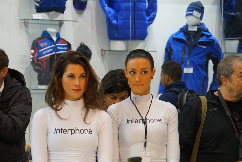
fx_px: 1156
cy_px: 81
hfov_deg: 11.9
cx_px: 121
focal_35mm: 172
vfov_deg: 8.0
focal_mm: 115
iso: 3200
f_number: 5.6
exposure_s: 1/200
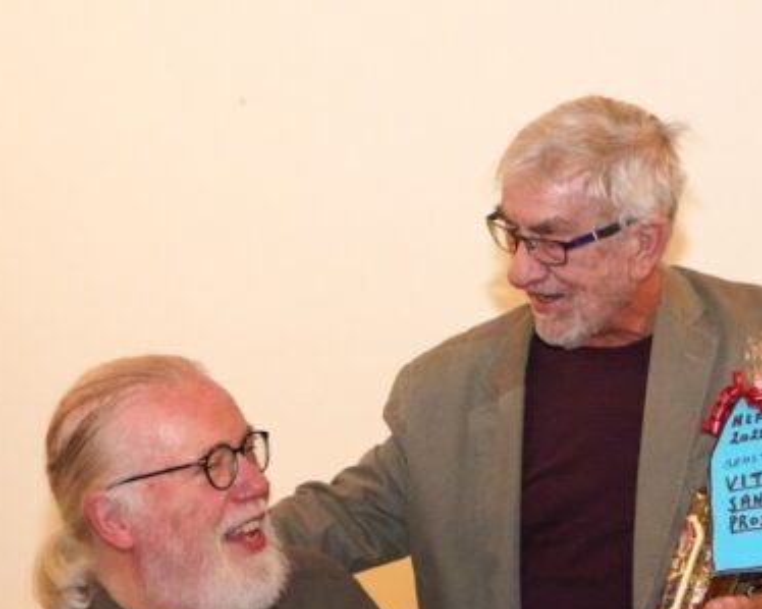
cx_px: 442
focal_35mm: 133
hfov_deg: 14.5
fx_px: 2999
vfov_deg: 11.6
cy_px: 470
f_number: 4.5
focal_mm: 46
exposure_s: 1/160
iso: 6400
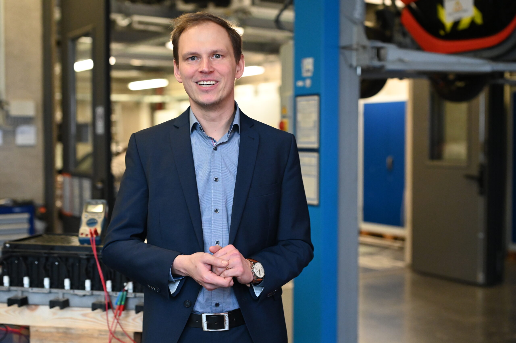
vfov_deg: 27.0
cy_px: 172
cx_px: 258
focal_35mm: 50
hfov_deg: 39.6
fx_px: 716
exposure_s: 1/800
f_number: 2.5
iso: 8000
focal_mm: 50
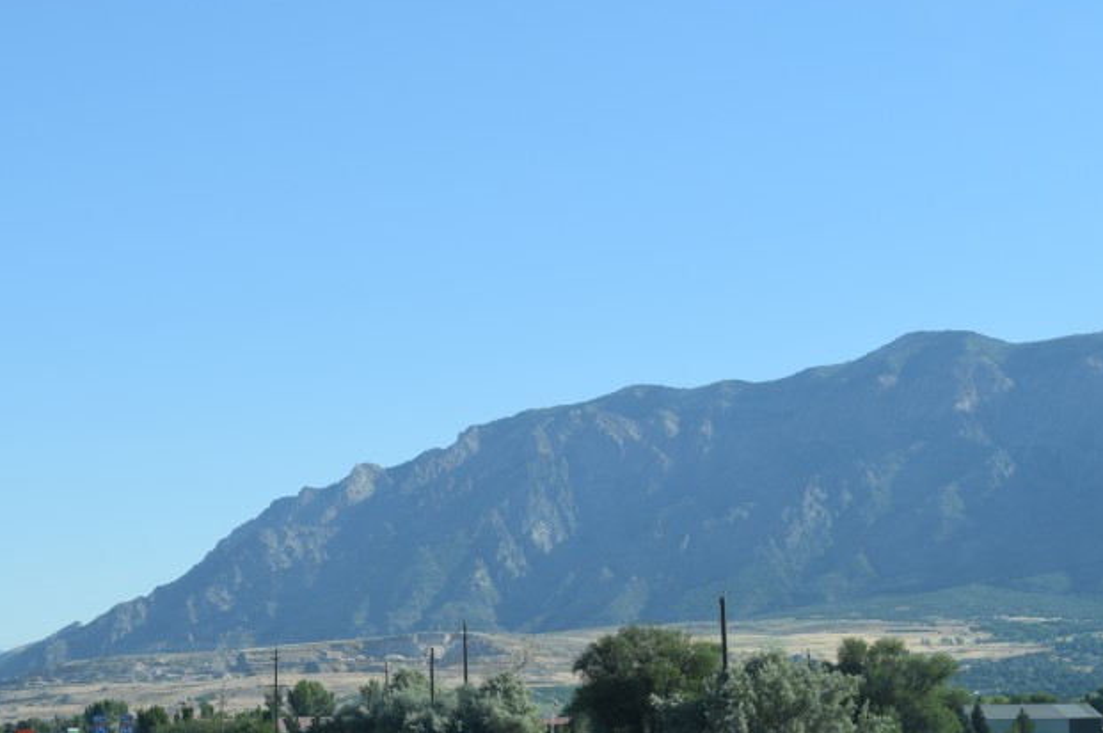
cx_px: 213
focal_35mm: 99
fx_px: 3031
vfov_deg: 13.8
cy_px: 444
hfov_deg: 20.4
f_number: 9
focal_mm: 40
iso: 200
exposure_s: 1/320
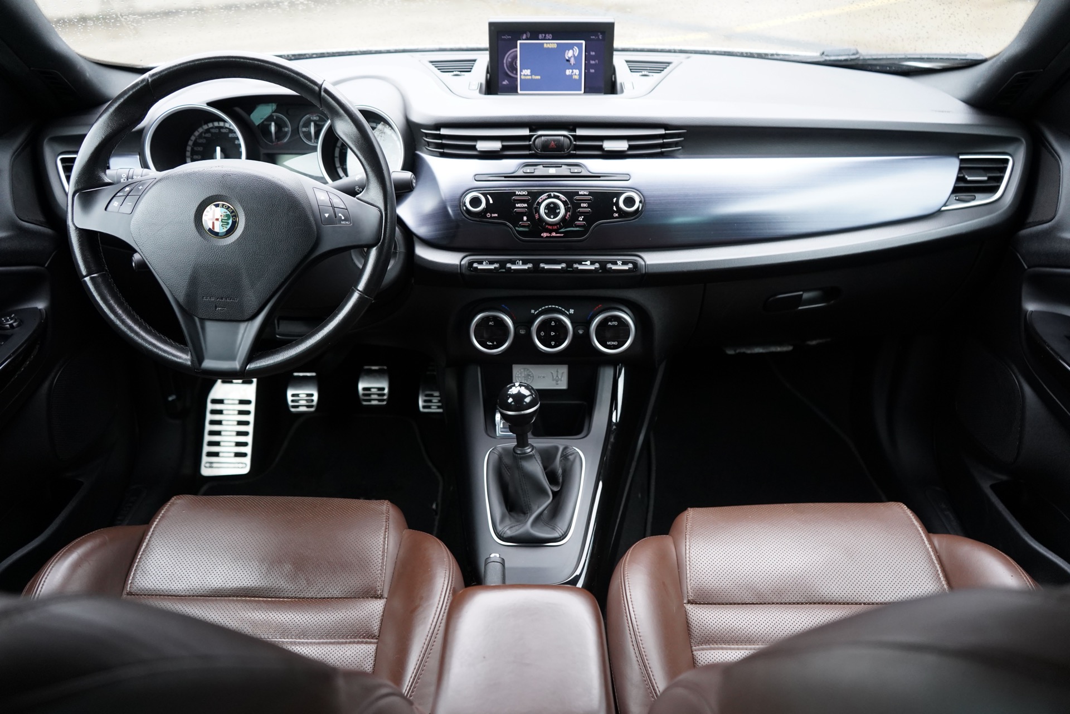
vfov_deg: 43.6
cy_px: 357
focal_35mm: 30
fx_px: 892
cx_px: 535
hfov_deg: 61.9
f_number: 3.5
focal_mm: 30
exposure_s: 1/160
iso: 2500
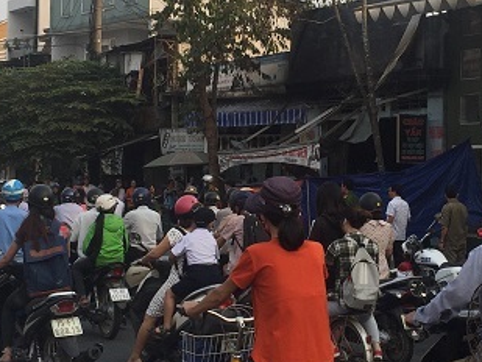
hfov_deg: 25.9
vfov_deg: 19.6
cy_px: 153
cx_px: 301
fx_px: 1045
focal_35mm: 75
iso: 32
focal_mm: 4.15
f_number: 2.2
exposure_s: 1/879
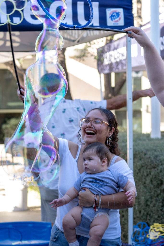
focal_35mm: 105
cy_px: 123
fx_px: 717
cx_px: 82
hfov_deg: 13.0
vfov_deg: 19.5
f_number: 4.5
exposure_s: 1/100
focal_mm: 70
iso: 200
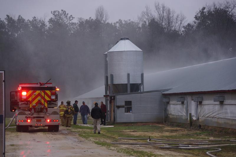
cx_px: 118
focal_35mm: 165
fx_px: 1081
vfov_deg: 8.3
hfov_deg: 12.5
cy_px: 78
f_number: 5.6
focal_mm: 110
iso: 400
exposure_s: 1/200
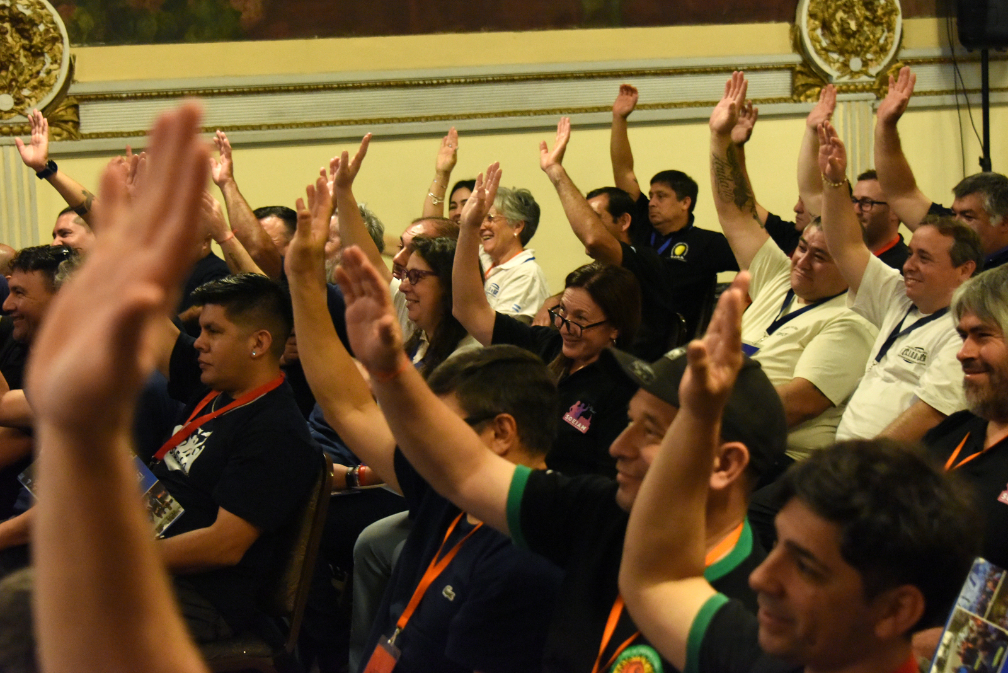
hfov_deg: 29.6
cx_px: 504
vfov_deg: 20.0
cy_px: 336
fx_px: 1905
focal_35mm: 68
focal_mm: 68
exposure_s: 1/50
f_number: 5.6
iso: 10000
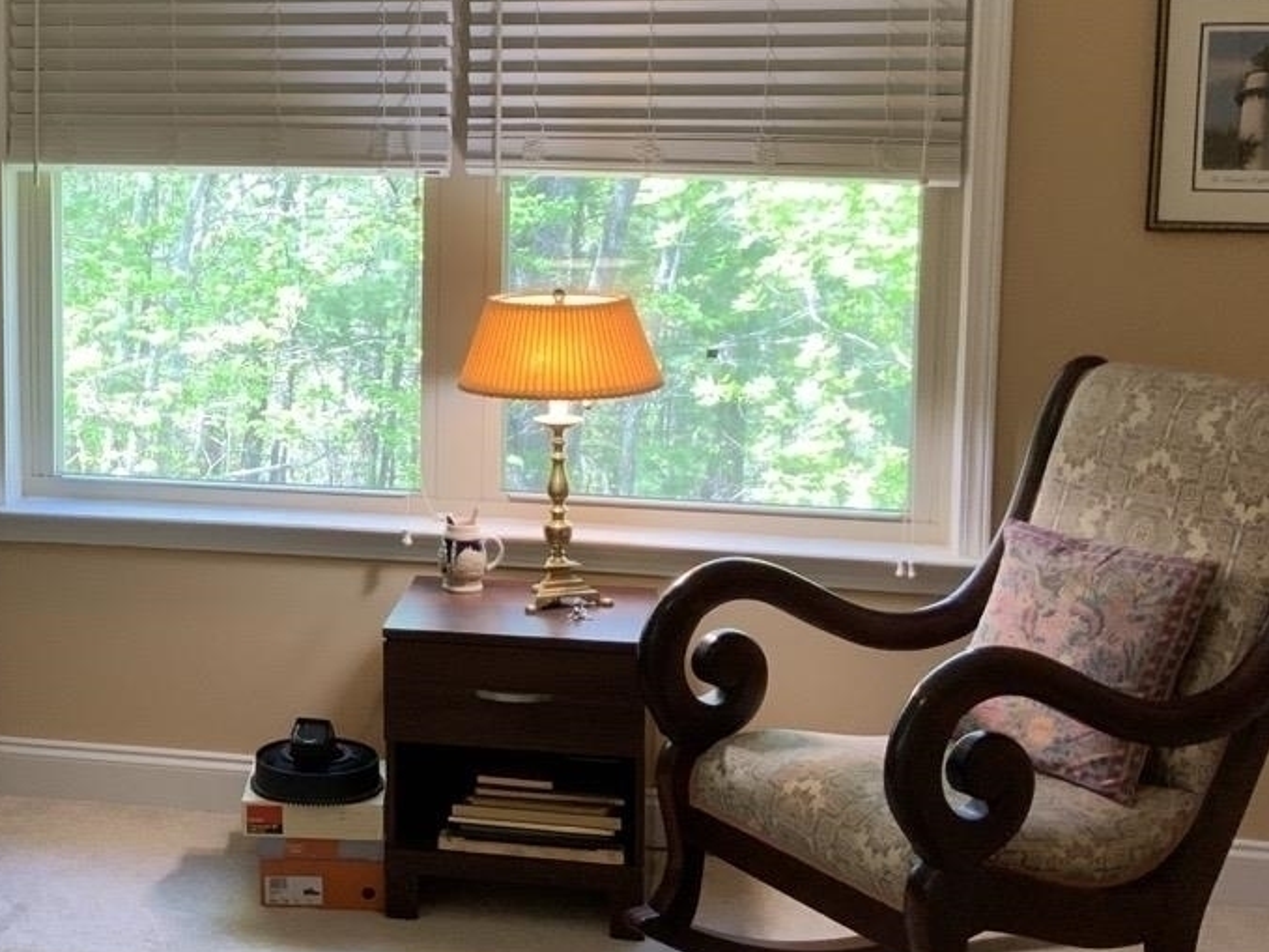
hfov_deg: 29.3
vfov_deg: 22.8
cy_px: 320
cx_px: 192
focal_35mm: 64
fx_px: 2346
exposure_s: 1/60
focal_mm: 3
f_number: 1.8
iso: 80
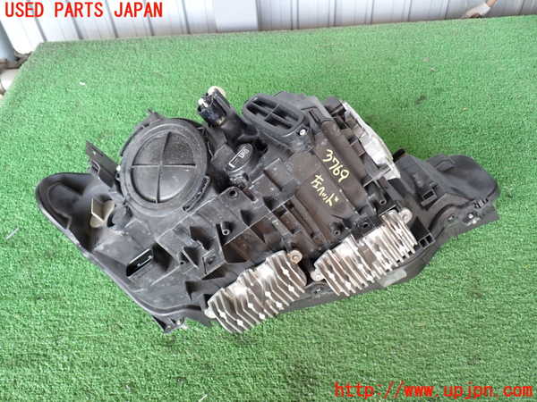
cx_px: 268
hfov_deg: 56.8
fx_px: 496
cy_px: 201
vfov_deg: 44.2
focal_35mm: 32
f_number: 2.4
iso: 200
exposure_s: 1/50
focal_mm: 5.79
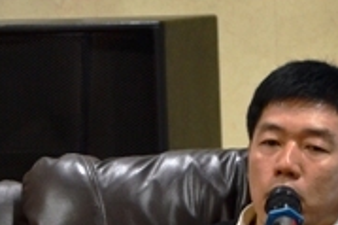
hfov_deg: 4.2
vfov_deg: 2.8
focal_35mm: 486
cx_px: 259
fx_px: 4559
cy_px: 235
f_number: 5.6
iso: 500
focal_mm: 116
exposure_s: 1/40
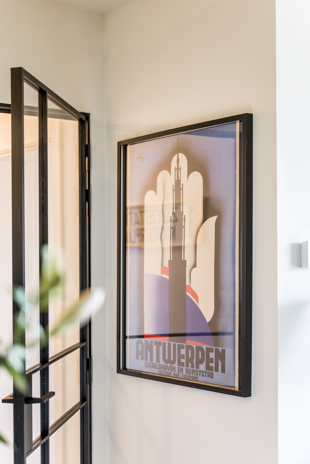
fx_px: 645
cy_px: 232
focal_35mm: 50
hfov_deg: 27.0
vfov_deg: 39.6
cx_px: 155
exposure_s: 1/125
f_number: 1.8
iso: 400
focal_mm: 50
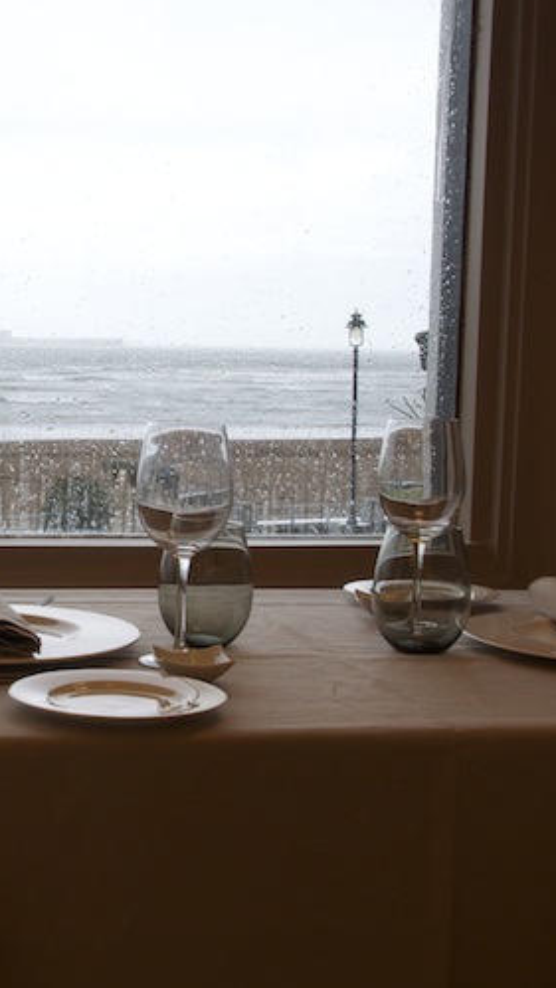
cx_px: -20
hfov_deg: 18.6
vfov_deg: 33.4
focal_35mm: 63
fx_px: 1646
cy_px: 494
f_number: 18
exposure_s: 1/30
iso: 400
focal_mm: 25
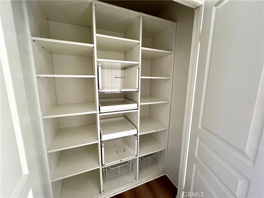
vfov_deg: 89.9
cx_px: 132
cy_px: 99
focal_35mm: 13
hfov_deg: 106.2
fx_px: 99
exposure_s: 1/99
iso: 250
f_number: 1.8
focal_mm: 1.57
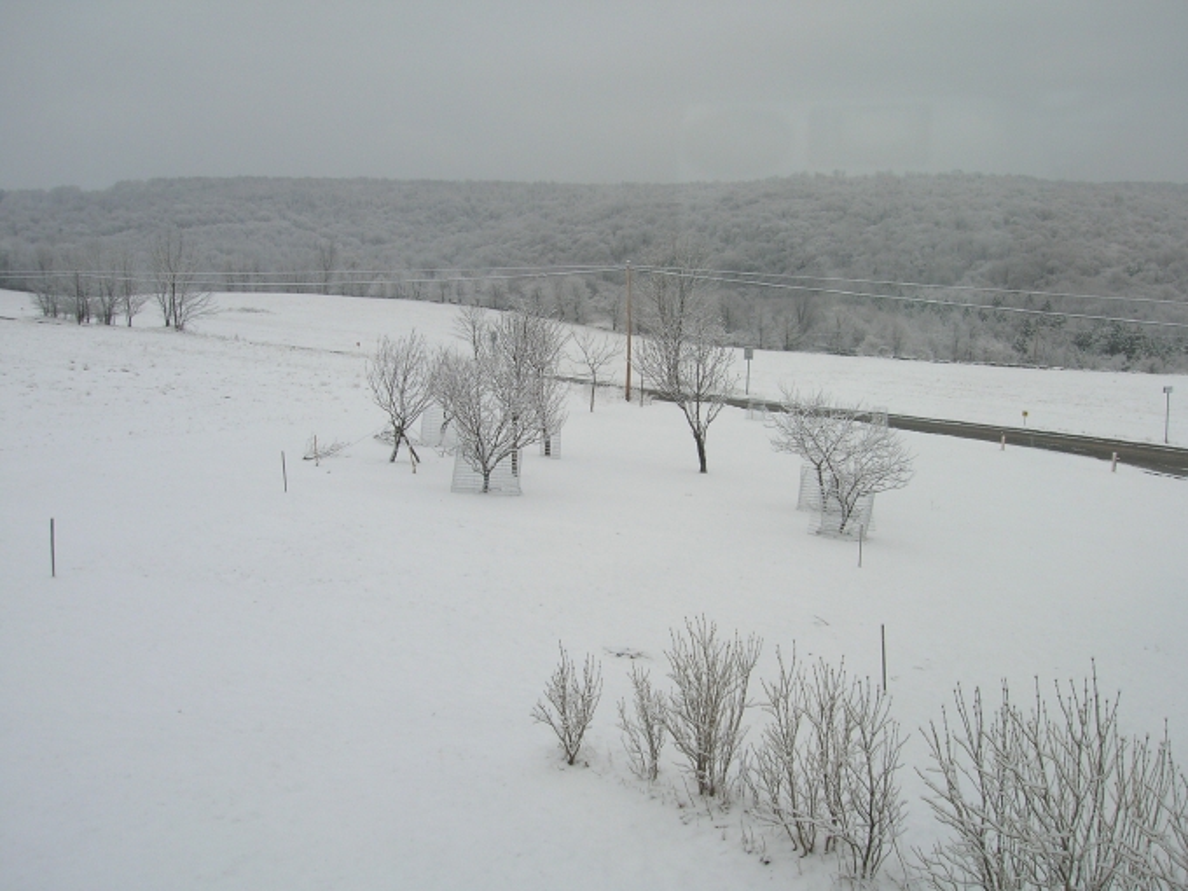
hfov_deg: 54.0
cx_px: 594
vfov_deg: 41.8
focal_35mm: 34
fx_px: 1167
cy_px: 446
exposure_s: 1/118
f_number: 4.9
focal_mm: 5.7
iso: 50
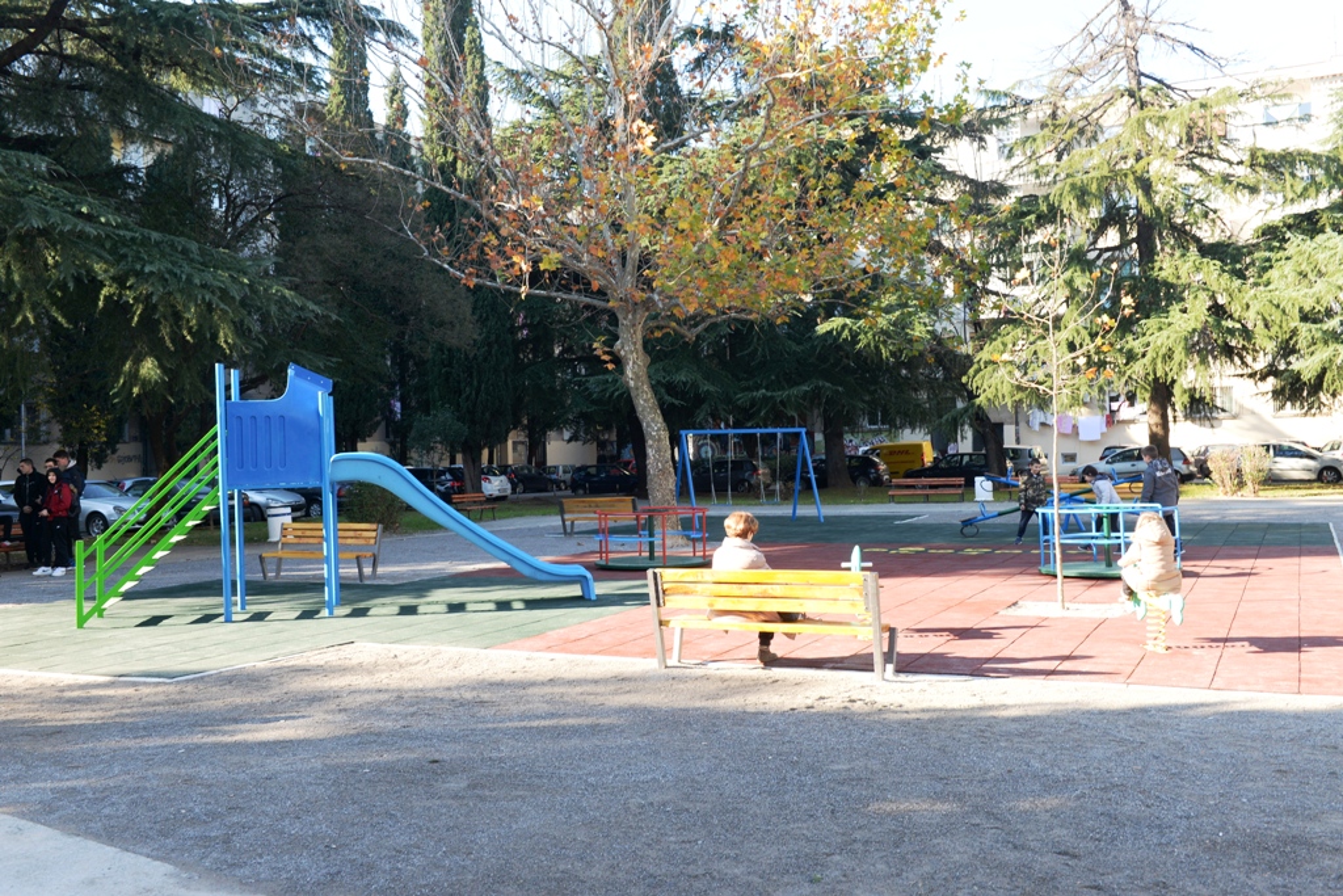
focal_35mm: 34
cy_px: 448
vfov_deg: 38.9
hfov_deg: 55.8
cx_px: 672
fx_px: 1268
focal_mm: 34
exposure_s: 1/200
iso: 800
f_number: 9
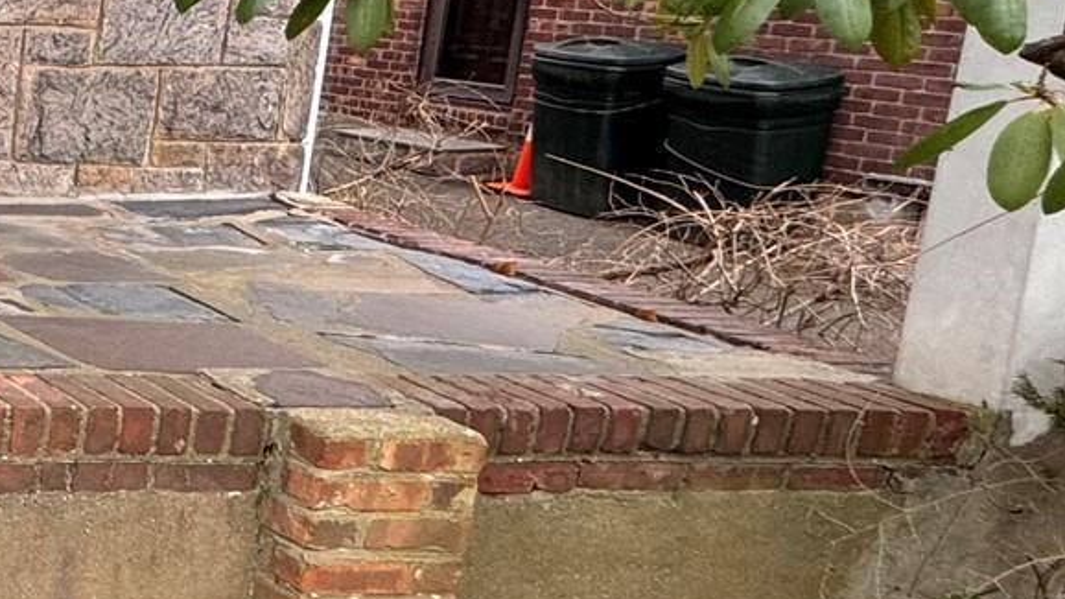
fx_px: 1525
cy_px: 212
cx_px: -641
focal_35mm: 54
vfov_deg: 22.2
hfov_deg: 25.4
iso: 80
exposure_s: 1/99
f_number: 2.2
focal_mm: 2.22
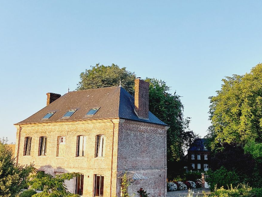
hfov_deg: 41.2
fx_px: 348
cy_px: 88
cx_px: 139
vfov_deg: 31.5
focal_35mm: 46
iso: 25
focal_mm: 5.23
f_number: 1.8
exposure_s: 1/265
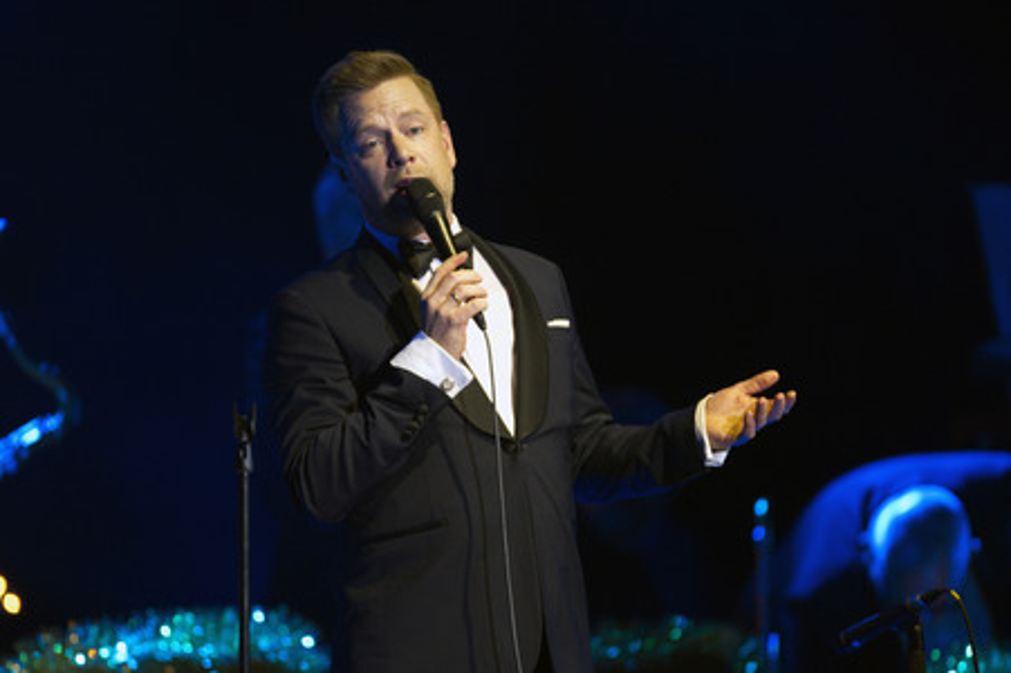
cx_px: 506
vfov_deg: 4.6
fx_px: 8419
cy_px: 336
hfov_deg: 6.9
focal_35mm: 300
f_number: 2.8
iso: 1600
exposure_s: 1/200
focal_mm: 300
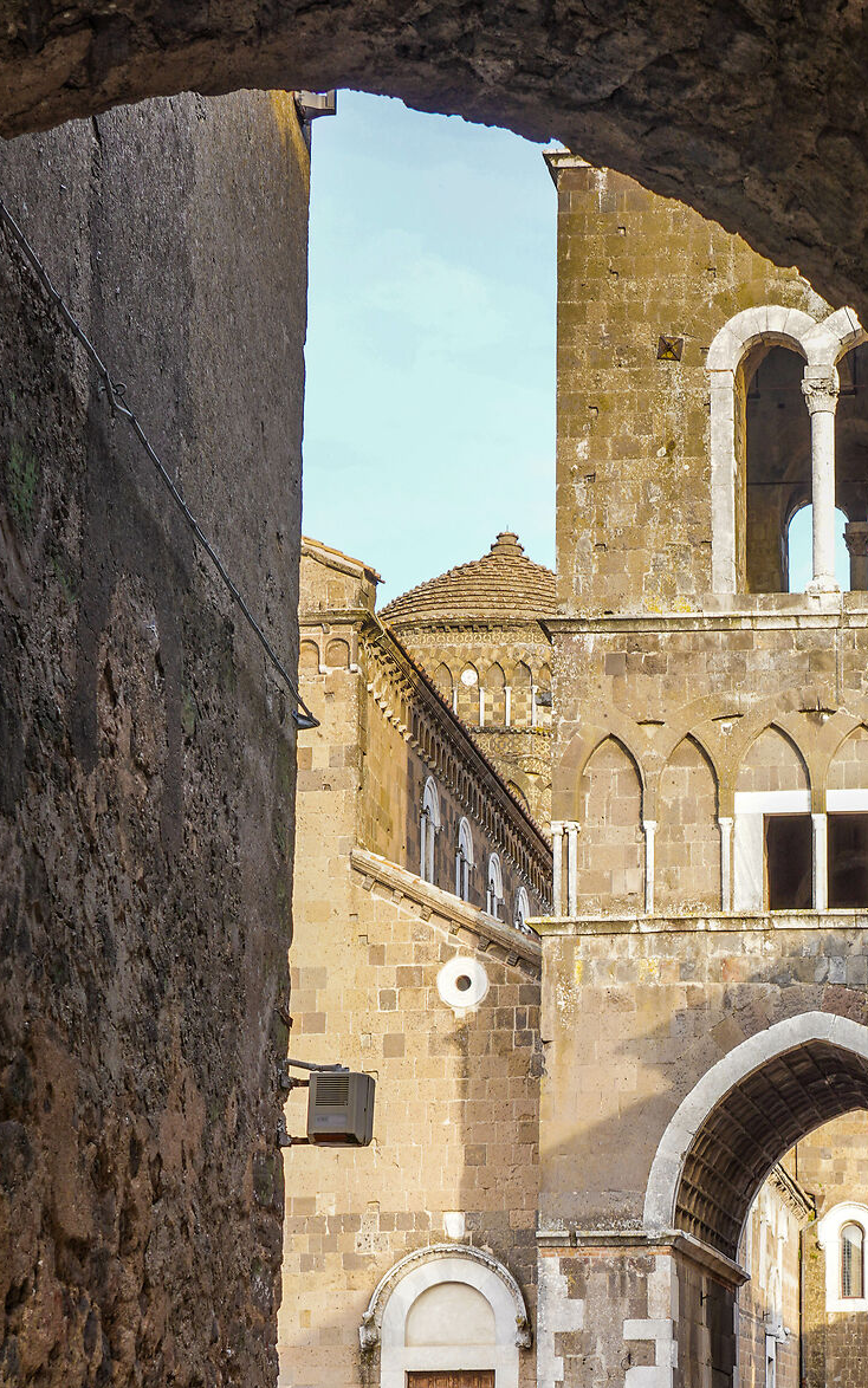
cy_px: 1097
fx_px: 2838
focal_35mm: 75
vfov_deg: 27.0
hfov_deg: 17.0
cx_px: 874
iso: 125
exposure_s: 1/40
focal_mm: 36
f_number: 8
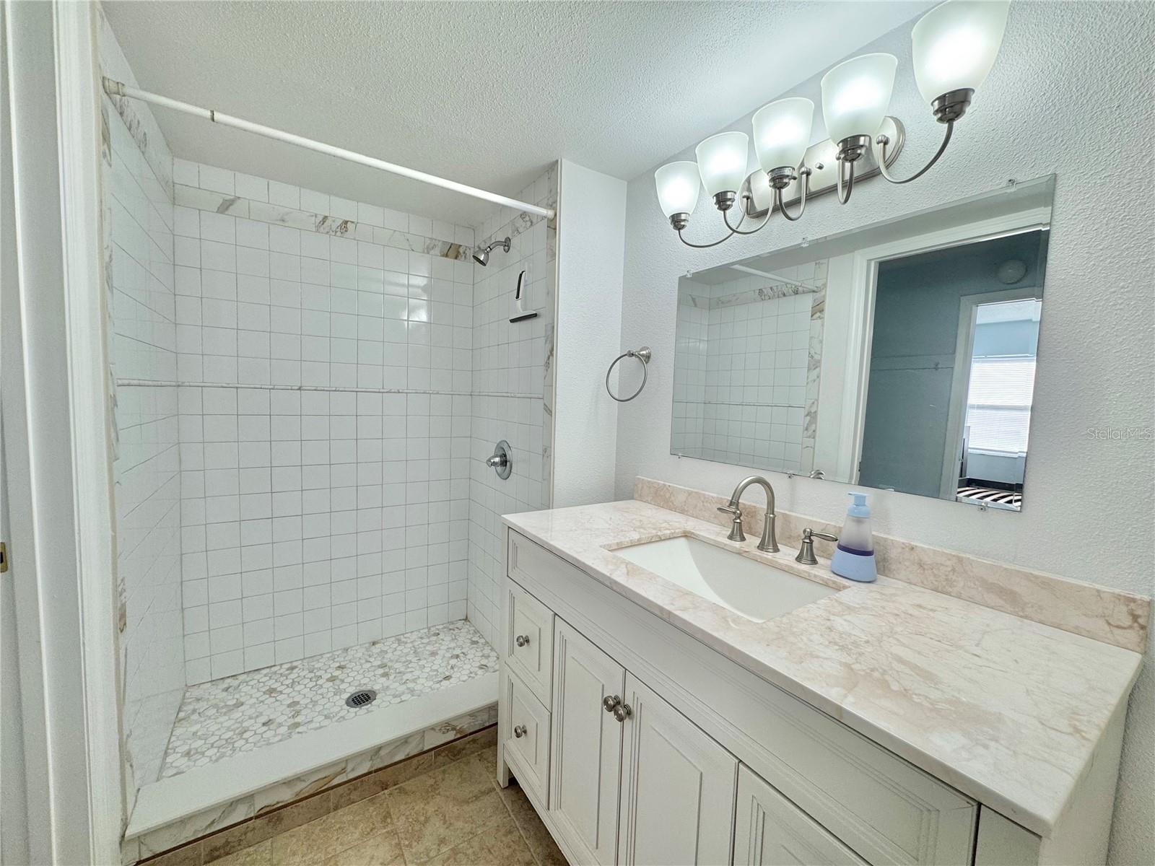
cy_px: 433
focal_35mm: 14
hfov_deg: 102.1
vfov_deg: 85.7
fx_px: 467
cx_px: 578
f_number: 2.2
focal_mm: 2.22
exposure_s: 1/120
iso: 125
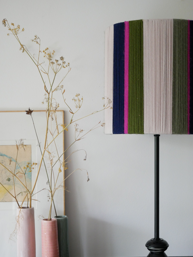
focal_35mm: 70
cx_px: 96
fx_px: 520
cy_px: 128
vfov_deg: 27.8
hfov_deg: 21.0
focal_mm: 35
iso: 2000
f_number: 5.2
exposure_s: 1/80
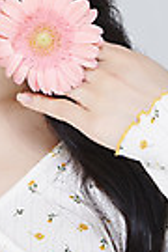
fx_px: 2177
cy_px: -49
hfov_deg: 4.4
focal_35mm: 311
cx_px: -40
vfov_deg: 6.6
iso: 64
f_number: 11
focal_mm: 105
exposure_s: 1/125
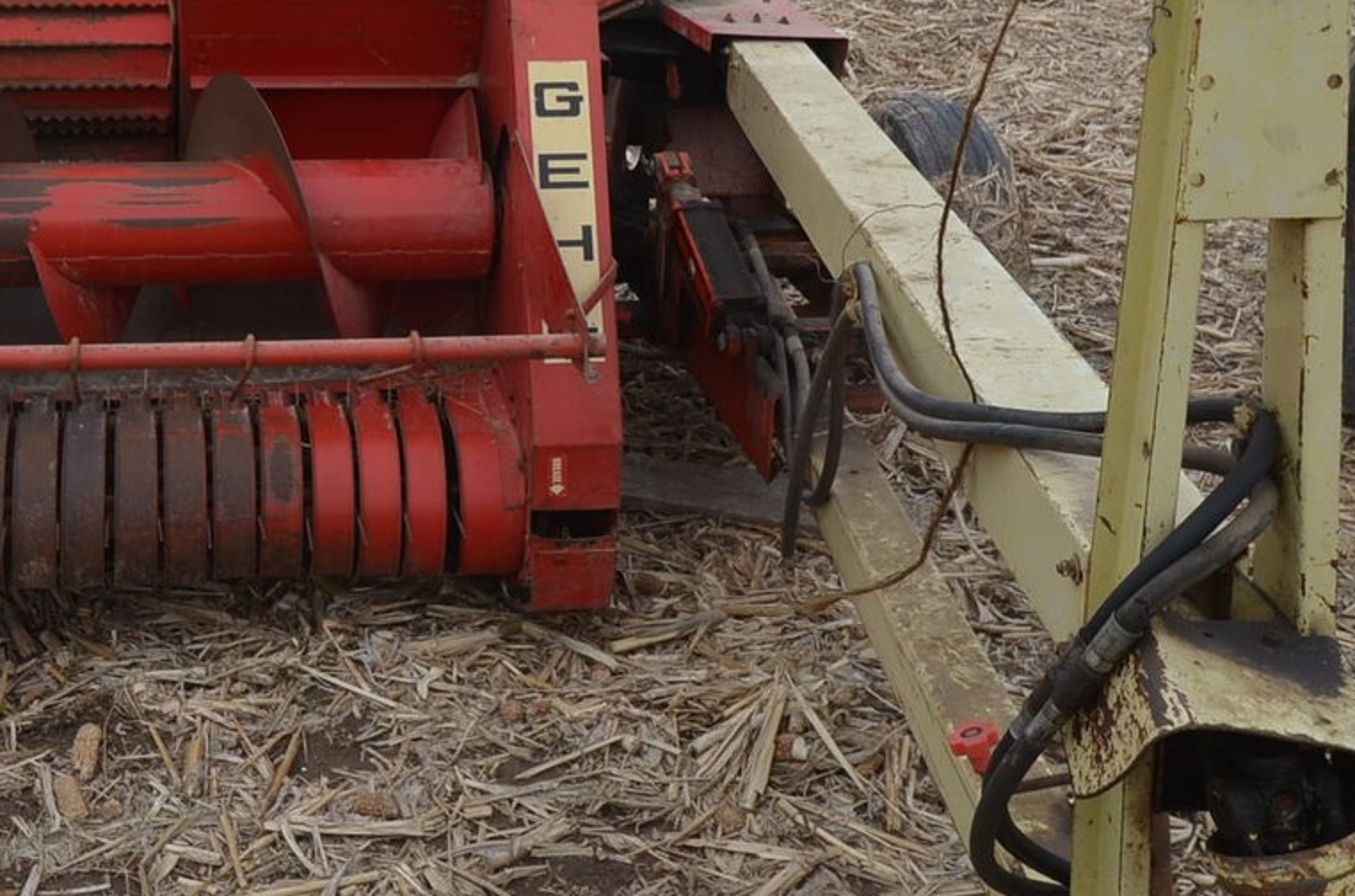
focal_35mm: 54
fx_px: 2027
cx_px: 445
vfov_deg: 24.1
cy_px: 54
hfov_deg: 36.6
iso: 110
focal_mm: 16
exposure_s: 1/250
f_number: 8
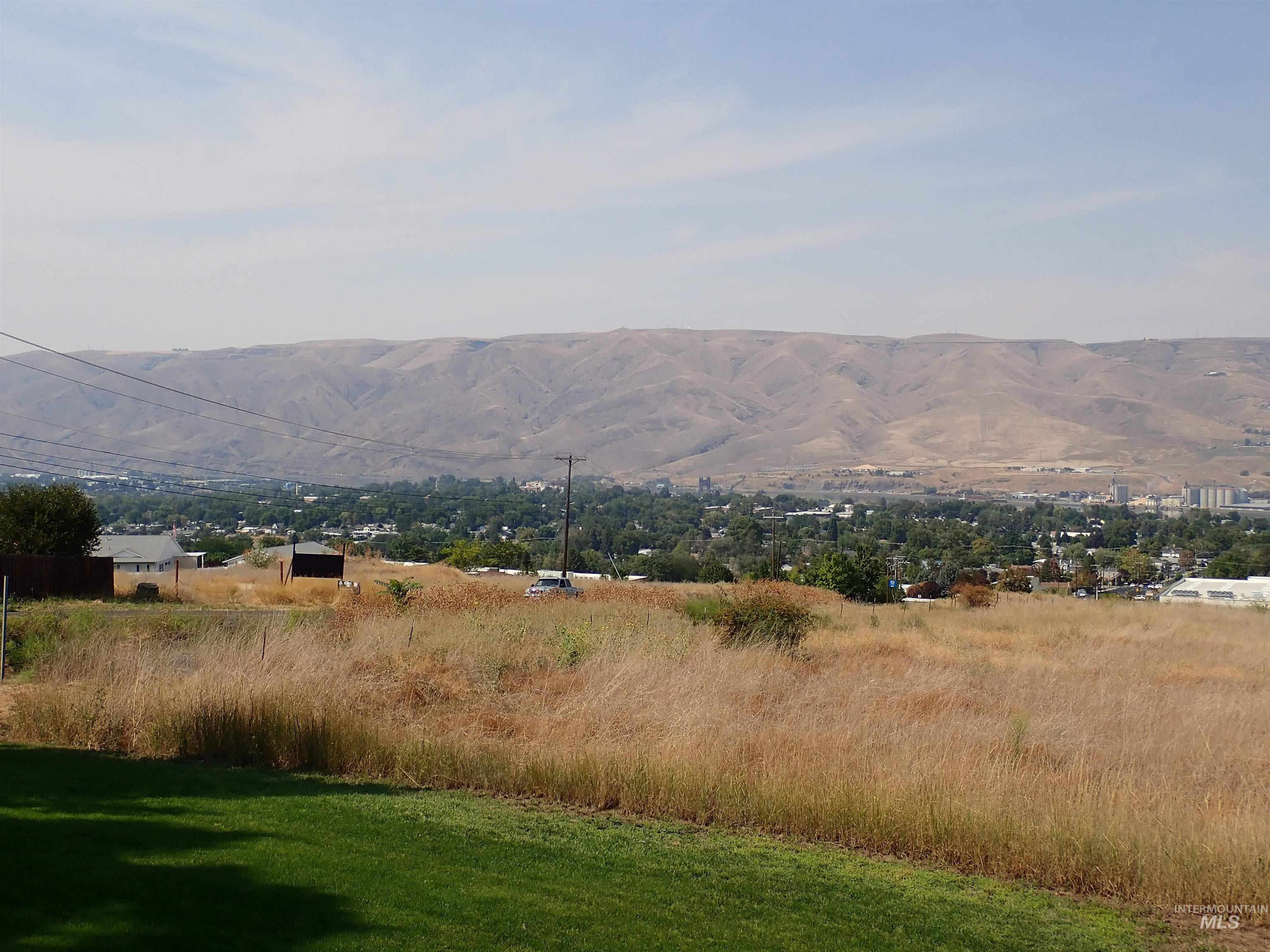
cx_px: 635
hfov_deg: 46.8
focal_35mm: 40
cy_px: 476
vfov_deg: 36.0
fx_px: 1468
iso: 100
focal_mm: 7.34
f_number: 11
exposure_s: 1/160
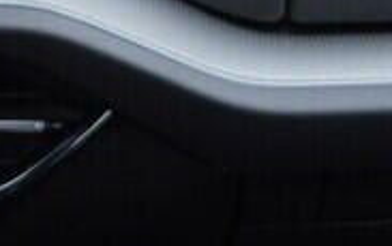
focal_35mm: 288
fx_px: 3082
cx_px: -326
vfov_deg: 4.6
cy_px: -21
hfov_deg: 7.1
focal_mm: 24
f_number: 2.8
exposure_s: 1/40
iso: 125
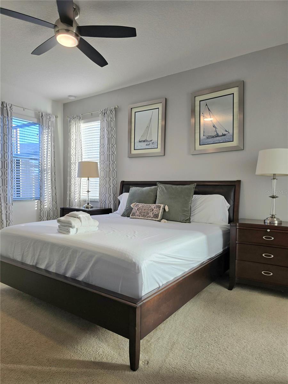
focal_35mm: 23
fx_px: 255
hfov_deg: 58.9
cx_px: 144
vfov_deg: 73.9
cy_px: 192
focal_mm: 6.3
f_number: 1.7
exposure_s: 1/120
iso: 64
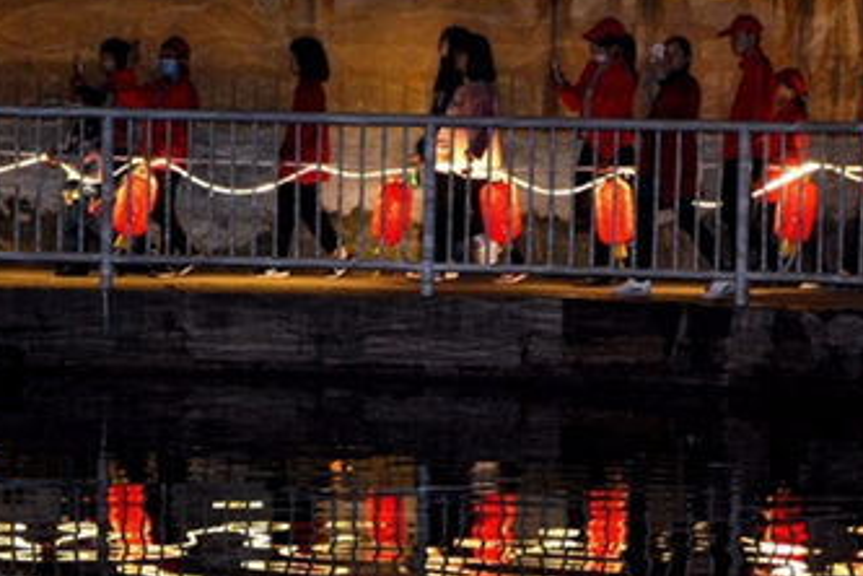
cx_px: 599
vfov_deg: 9.7
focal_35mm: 141
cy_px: 345
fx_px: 3380
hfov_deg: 14.5
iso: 800
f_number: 5
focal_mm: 58
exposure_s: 1/60
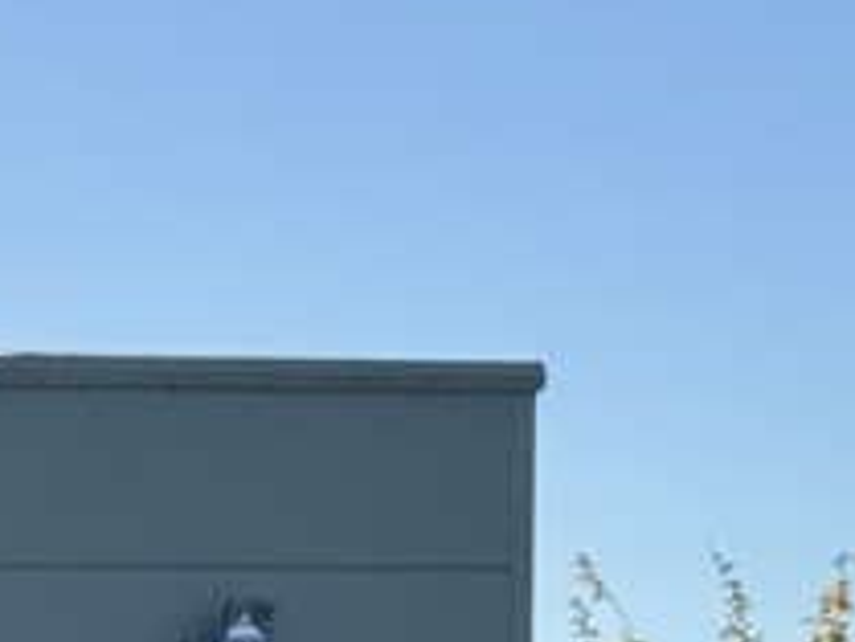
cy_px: 1333
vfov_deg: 6.1
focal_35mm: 235
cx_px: -839
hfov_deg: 8.0
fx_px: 5808
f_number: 1.78
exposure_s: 1/2513
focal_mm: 6.76
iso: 64
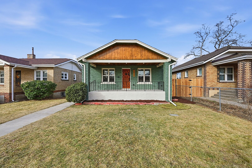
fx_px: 98
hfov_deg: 104.2
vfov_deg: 81.2
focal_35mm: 14
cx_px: 126
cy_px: 84
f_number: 8
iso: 400
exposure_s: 1/2000
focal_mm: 14
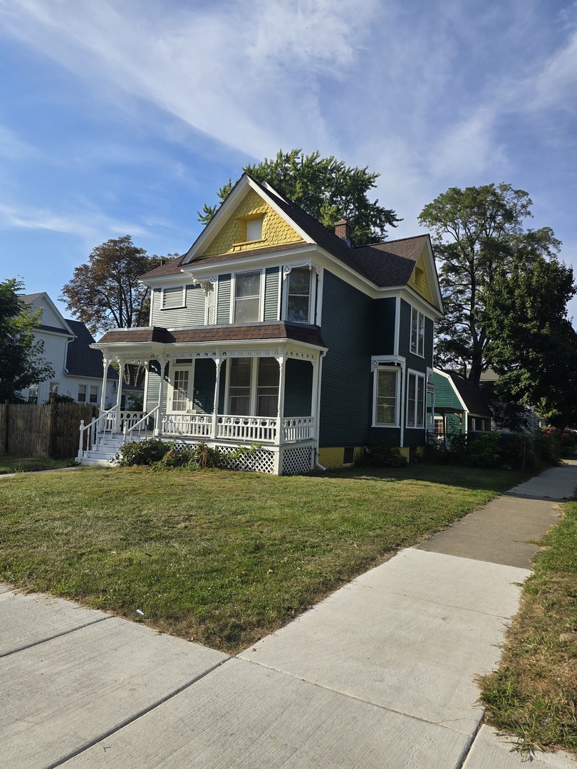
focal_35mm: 23
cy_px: 384
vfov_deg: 73.9
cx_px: 288
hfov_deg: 58.9
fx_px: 511
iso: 12
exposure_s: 1/767
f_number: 1.7
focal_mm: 6.3
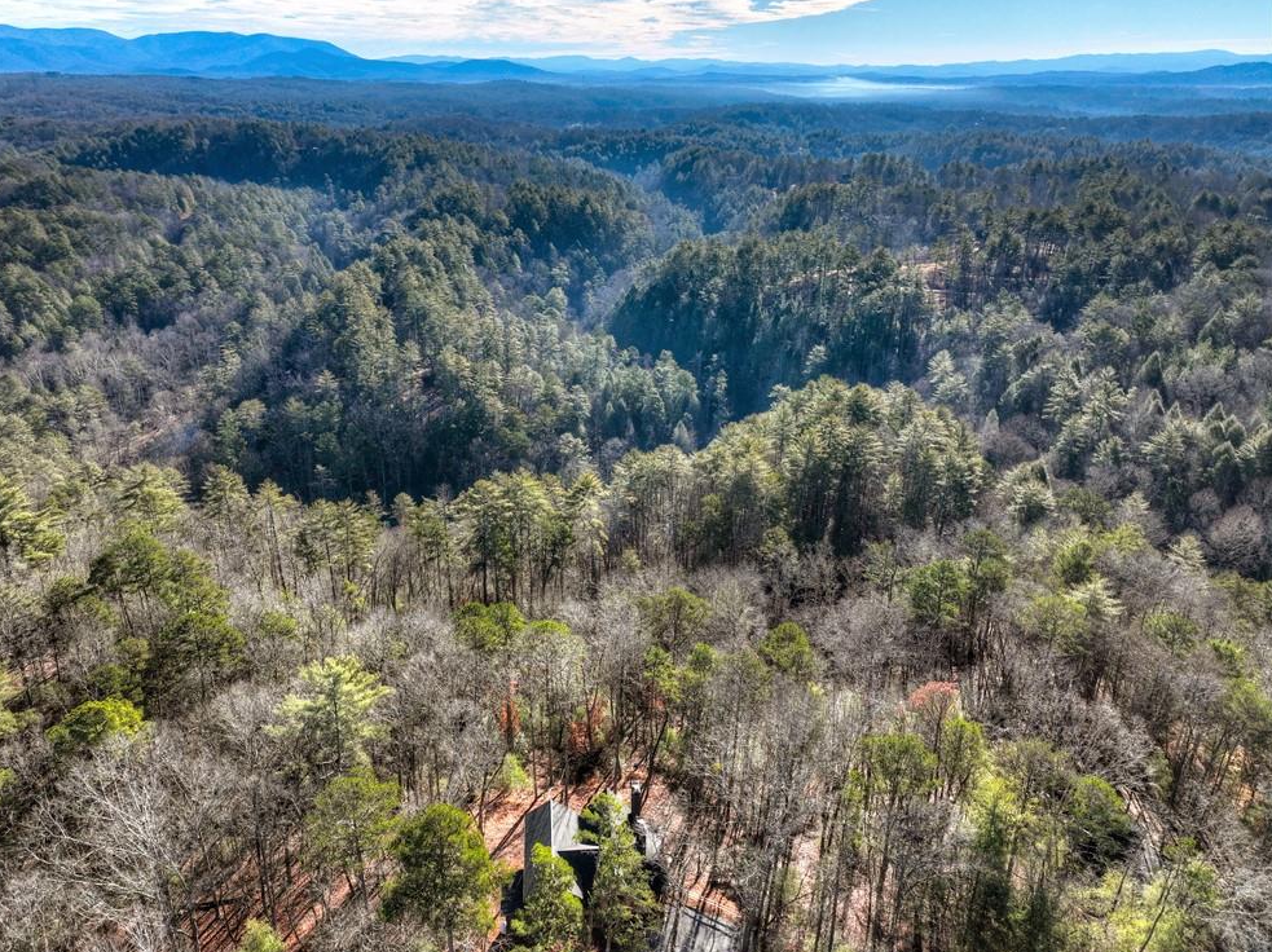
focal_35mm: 25
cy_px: 473
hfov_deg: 69.4
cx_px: 613
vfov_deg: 54.8
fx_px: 918
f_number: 2.8
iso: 320
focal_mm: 12.3
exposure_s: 1/4000
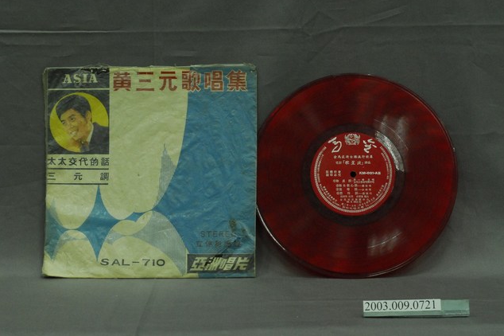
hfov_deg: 22.4
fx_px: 1273
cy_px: 166
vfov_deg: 15.0
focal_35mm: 91
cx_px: 254
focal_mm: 60
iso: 1000
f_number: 10
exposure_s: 1/20
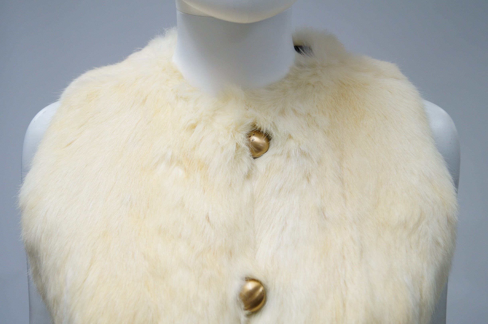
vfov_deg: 31.8
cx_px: 244
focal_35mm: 42
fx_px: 568
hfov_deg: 46.5
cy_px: 162
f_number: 4.5
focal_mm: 28
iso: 400
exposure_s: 1/60
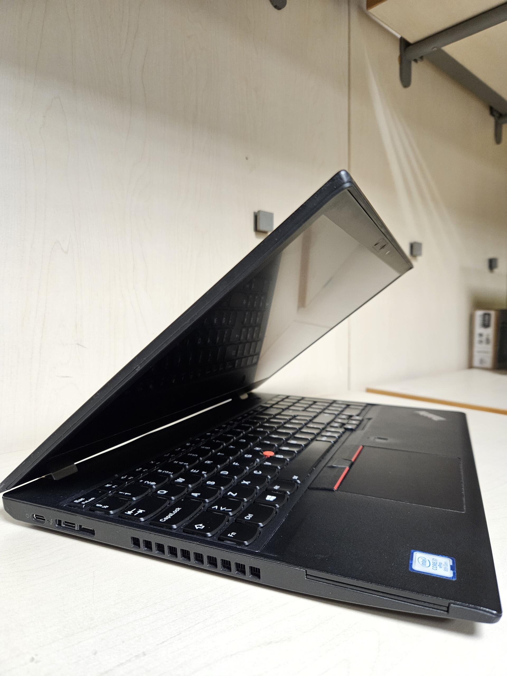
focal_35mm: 23
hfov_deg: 58.9
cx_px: 254
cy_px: 338
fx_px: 449
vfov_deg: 73.9
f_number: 1.8
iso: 640
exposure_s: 1/100
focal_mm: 5.4
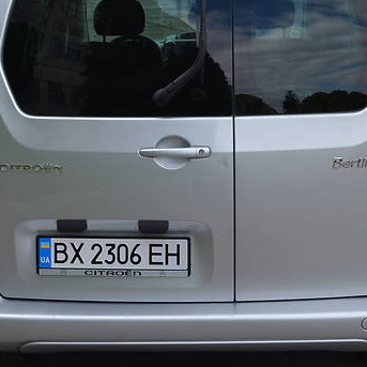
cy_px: 136
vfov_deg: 20.8
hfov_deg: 20.9
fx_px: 996
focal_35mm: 83
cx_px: 177
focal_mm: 28
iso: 200
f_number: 7.1
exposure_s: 1/200
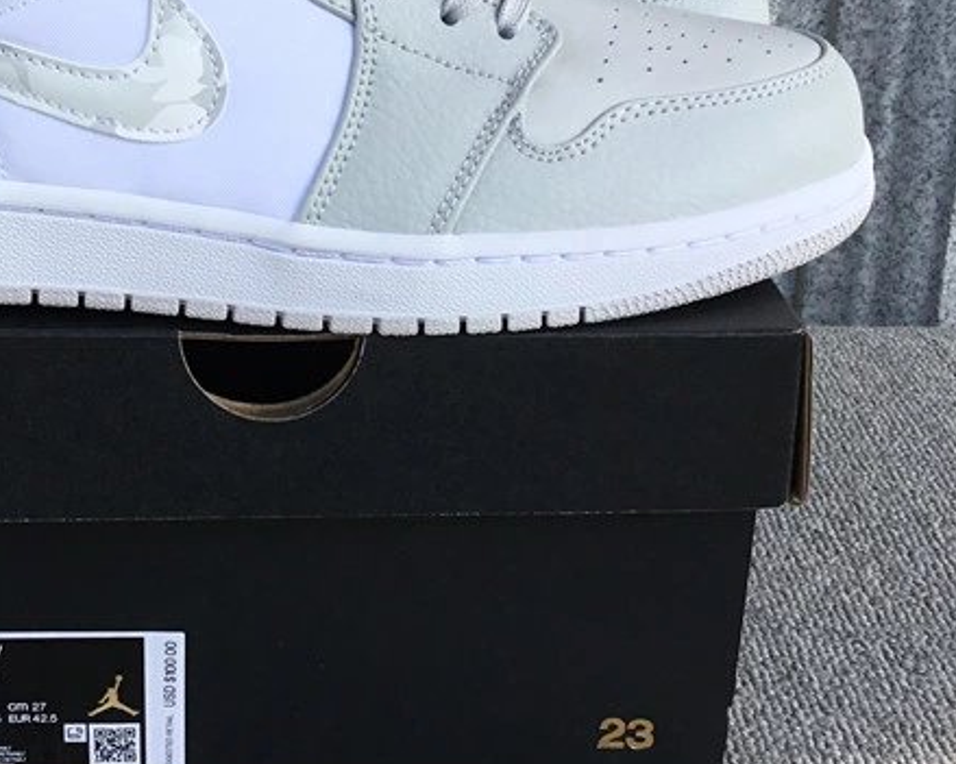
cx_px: 277
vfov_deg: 24.3
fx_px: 1754
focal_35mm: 62
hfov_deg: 30.1
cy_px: 199
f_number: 2.4
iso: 25
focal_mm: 3.3
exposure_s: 1/433
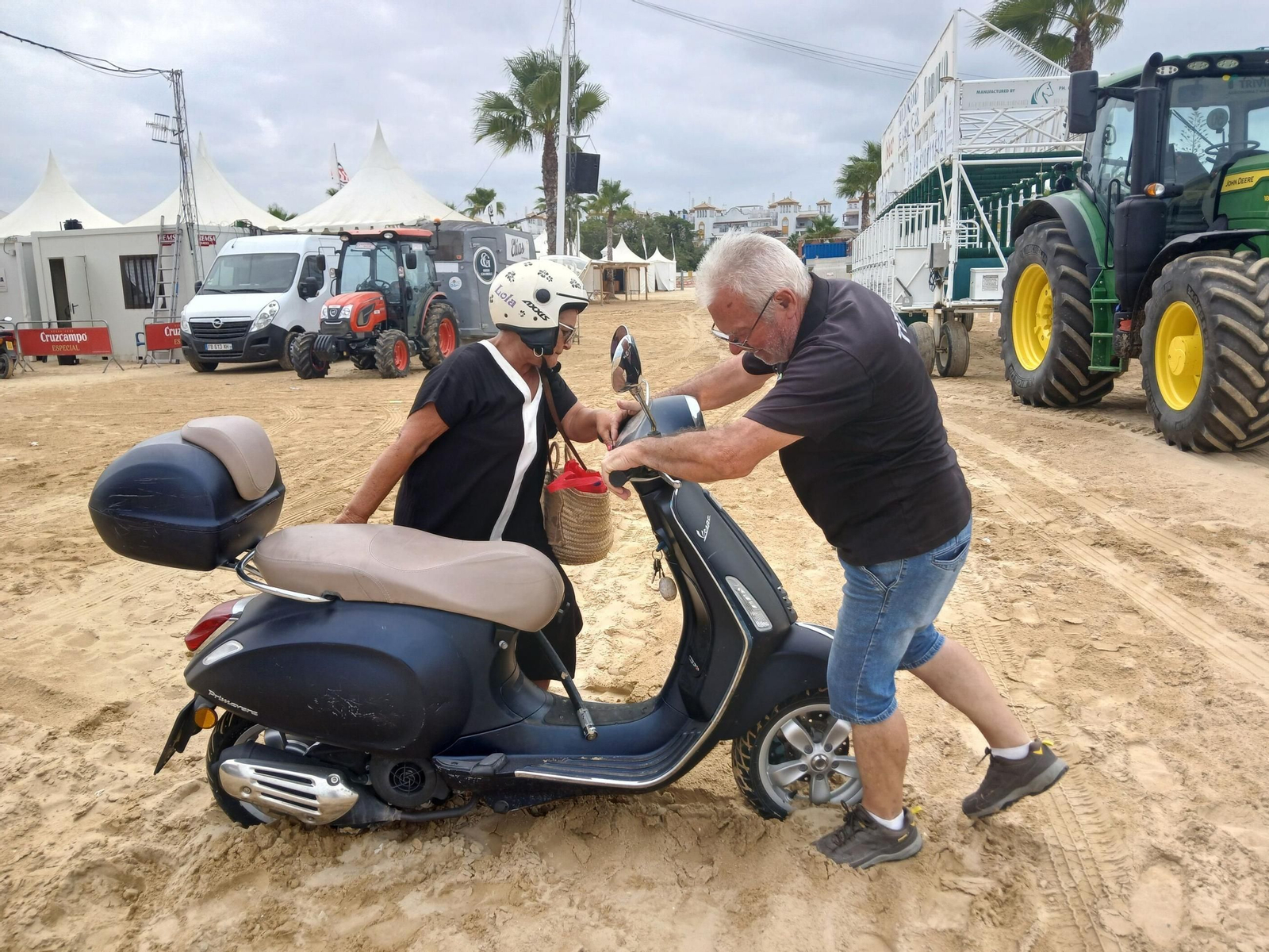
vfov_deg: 53.1
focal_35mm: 26
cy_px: 476
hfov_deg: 67.3
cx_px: 634
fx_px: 953
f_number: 1.8
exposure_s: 1/537
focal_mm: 3.98
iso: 20
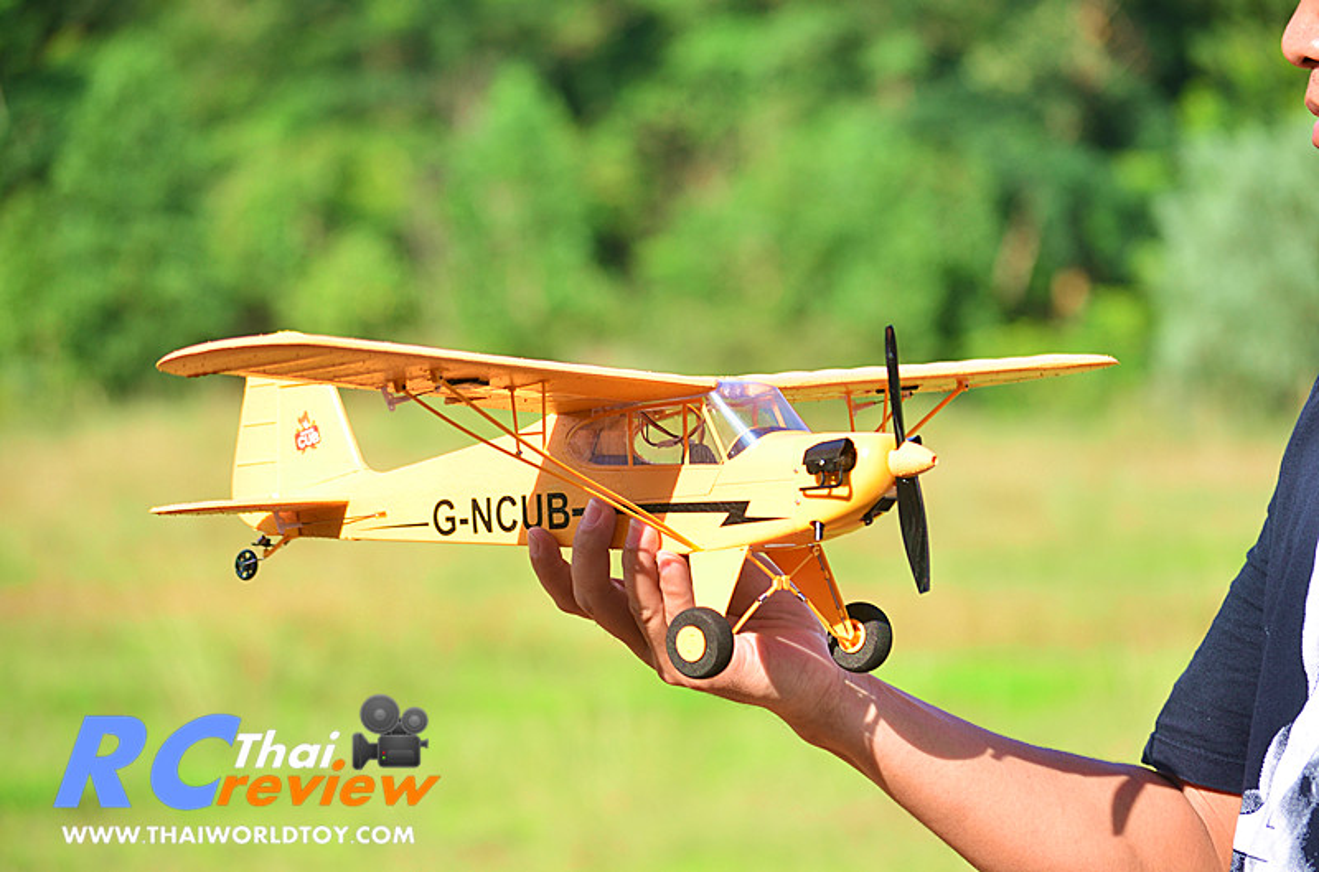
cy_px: 436
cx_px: 660
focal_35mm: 153
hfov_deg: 13.5
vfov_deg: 8.9
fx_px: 5591
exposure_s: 1/250
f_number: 5.6
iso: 100
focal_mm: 102
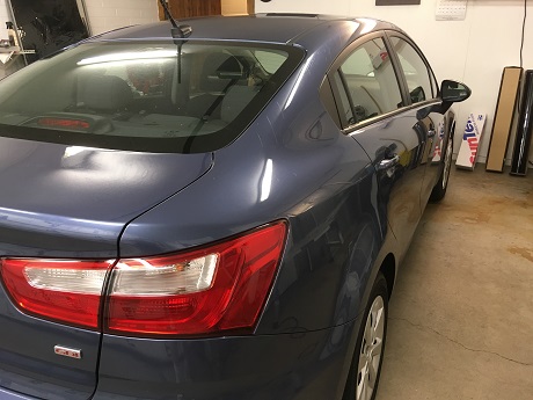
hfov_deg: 61.7
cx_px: 266
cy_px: 200
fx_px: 447
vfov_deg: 48.2
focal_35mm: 29
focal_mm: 4.15
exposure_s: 1/30
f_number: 2.2
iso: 100
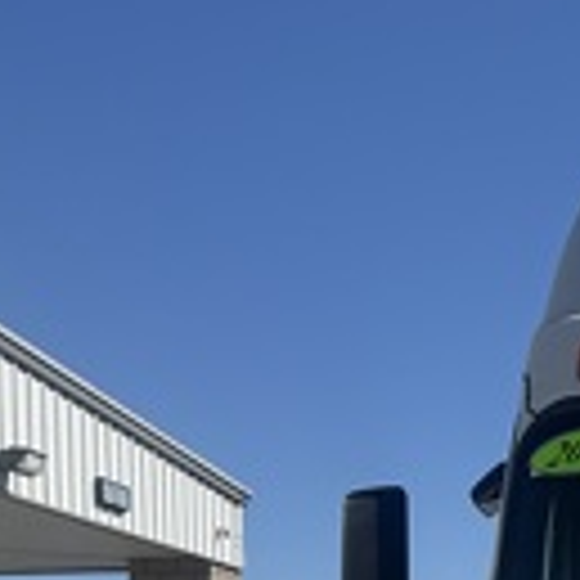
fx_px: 1877
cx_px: 908
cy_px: 787
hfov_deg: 15.9
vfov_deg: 16.5
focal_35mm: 99
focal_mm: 6.76
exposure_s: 1/6410
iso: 80
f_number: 1.78
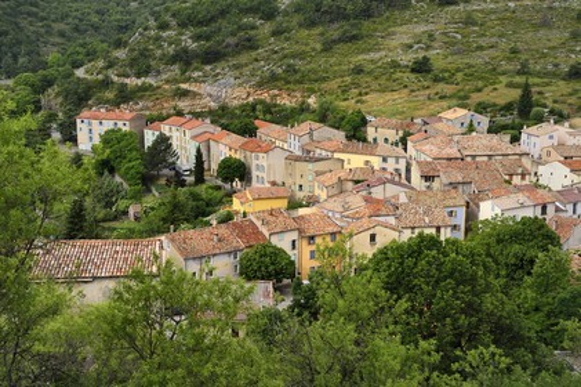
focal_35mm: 52
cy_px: 194
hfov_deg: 38.2
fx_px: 839
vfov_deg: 25.9
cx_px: 290
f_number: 9
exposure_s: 1/800
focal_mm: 52
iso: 640
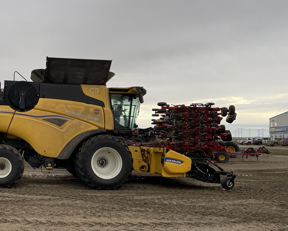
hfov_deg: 44.0
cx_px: 65
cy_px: 127
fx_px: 341
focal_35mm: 40
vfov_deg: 37.3
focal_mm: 4.2
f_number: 1.6
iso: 32
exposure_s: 1/330
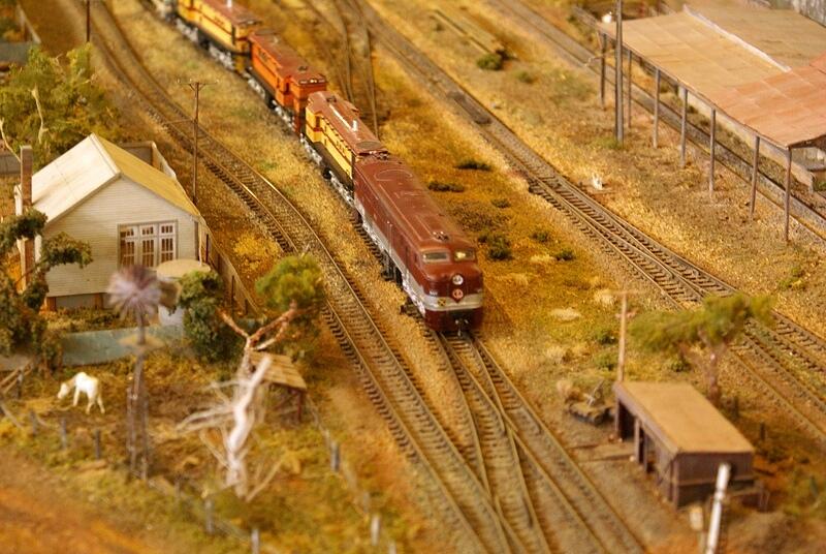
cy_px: 277
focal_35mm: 105
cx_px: 413
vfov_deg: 13.1
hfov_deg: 19.4
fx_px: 2413
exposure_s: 1/30
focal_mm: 70
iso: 800
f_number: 5.6
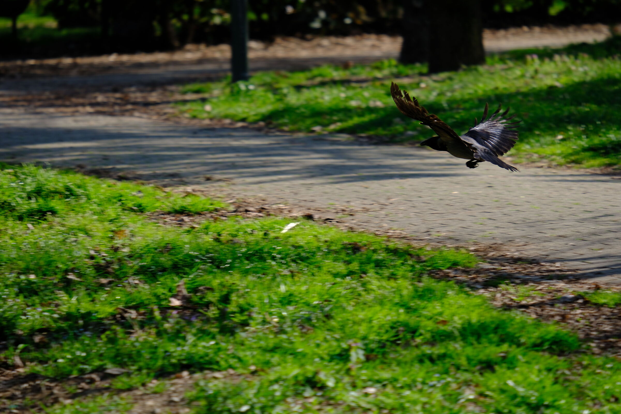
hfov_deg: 7.2
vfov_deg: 4.8
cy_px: 207
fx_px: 4916
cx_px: 310
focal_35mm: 285
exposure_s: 1/550
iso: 160
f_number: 4.8
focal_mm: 190.3
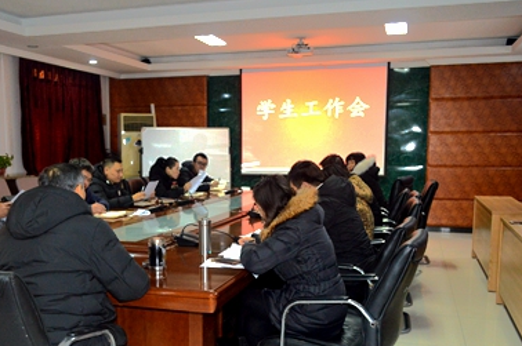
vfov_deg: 33.0
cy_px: 229
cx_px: 203
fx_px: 579
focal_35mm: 40
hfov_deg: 48.2
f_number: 3.5
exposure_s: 1/60
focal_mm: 18
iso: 1400
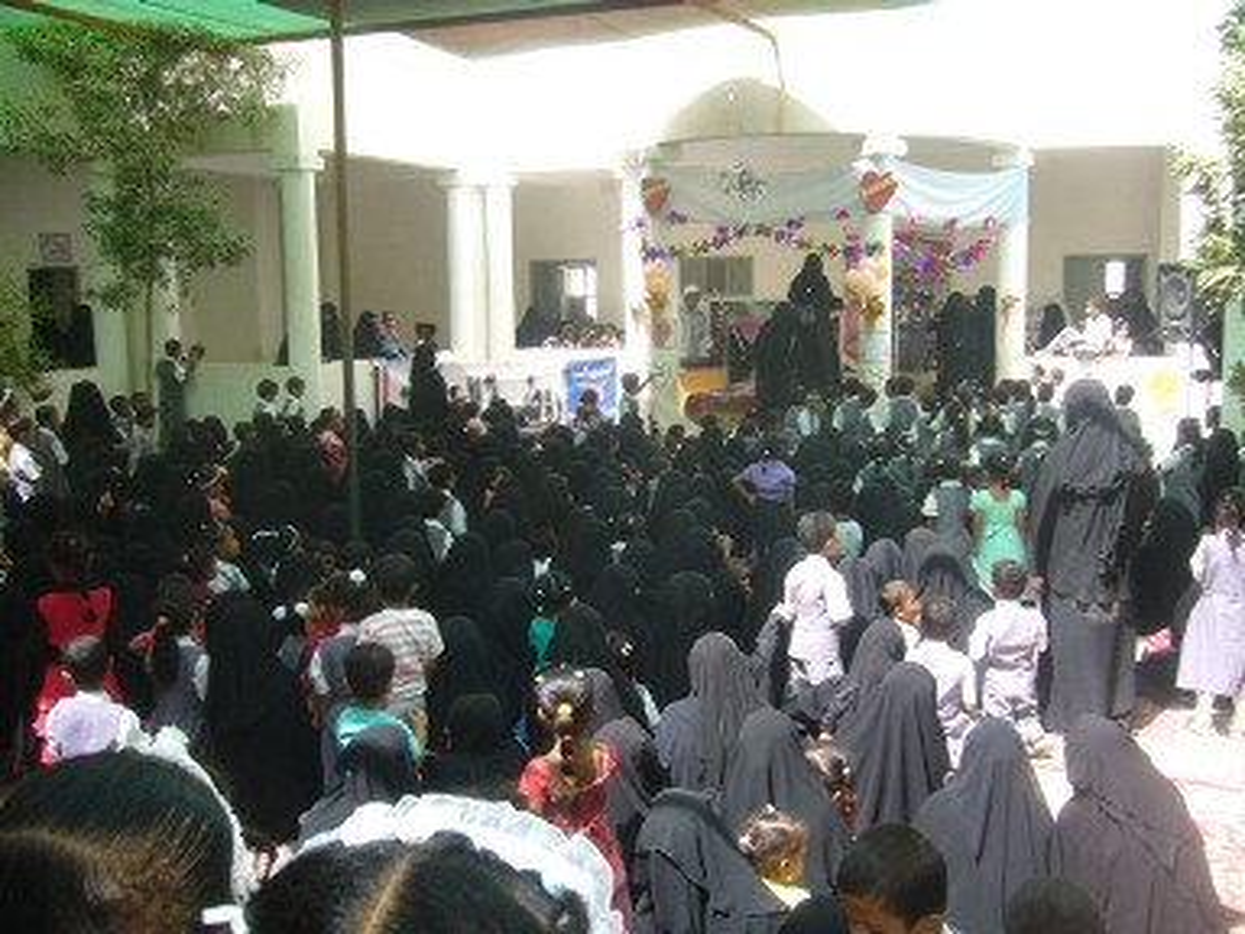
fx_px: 1259
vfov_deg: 40.7
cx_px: 622
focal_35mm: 35
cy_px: 467
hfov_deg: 52.6
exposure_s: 1/160
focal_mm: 5.8
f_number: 2.8
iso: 100
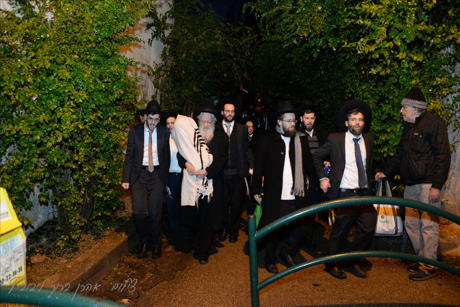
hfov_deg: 65.5
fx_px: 358
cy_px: 154
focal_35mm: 28
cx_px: 230
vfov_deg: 46.4
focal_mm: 28
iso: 3200
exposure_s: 1/60
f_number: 4.5
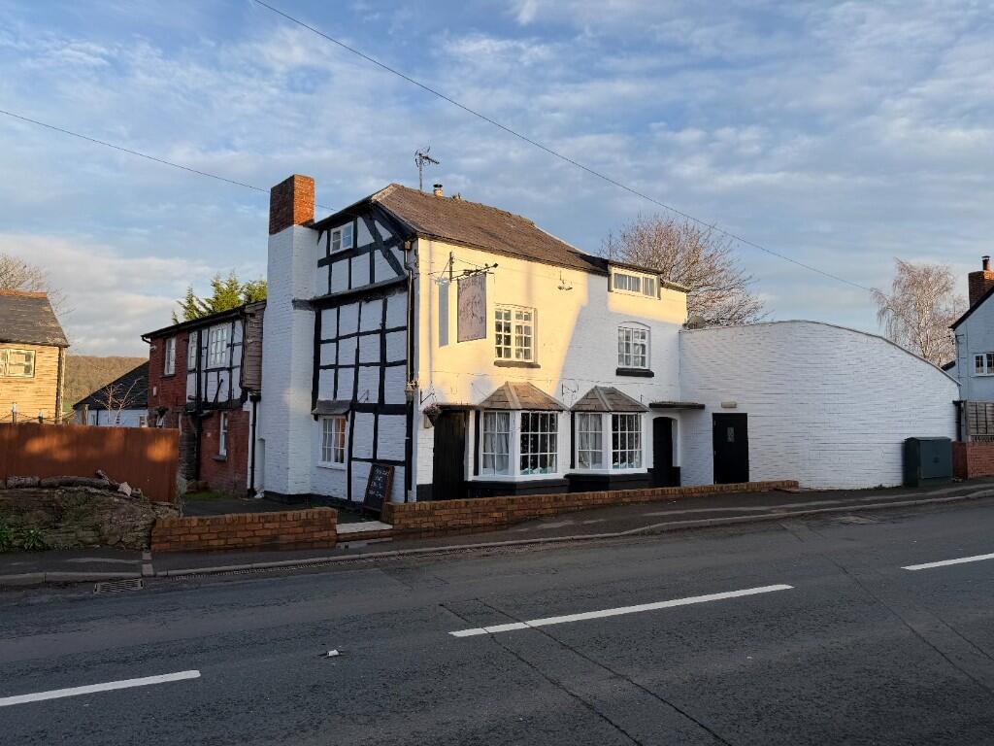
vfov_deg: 56.8
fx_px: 689
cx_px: 497
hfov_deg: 71.6
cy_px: 373
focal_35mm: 24
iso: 80
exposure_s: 1/1437
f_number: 1.78
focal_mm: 6.76
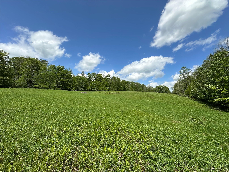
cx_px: 114
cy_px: 86
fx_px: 93
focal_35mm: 14
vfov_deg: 85.7
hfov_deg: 102.1
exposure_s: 1/2618
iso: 50
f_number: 2.2
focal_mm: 2.22
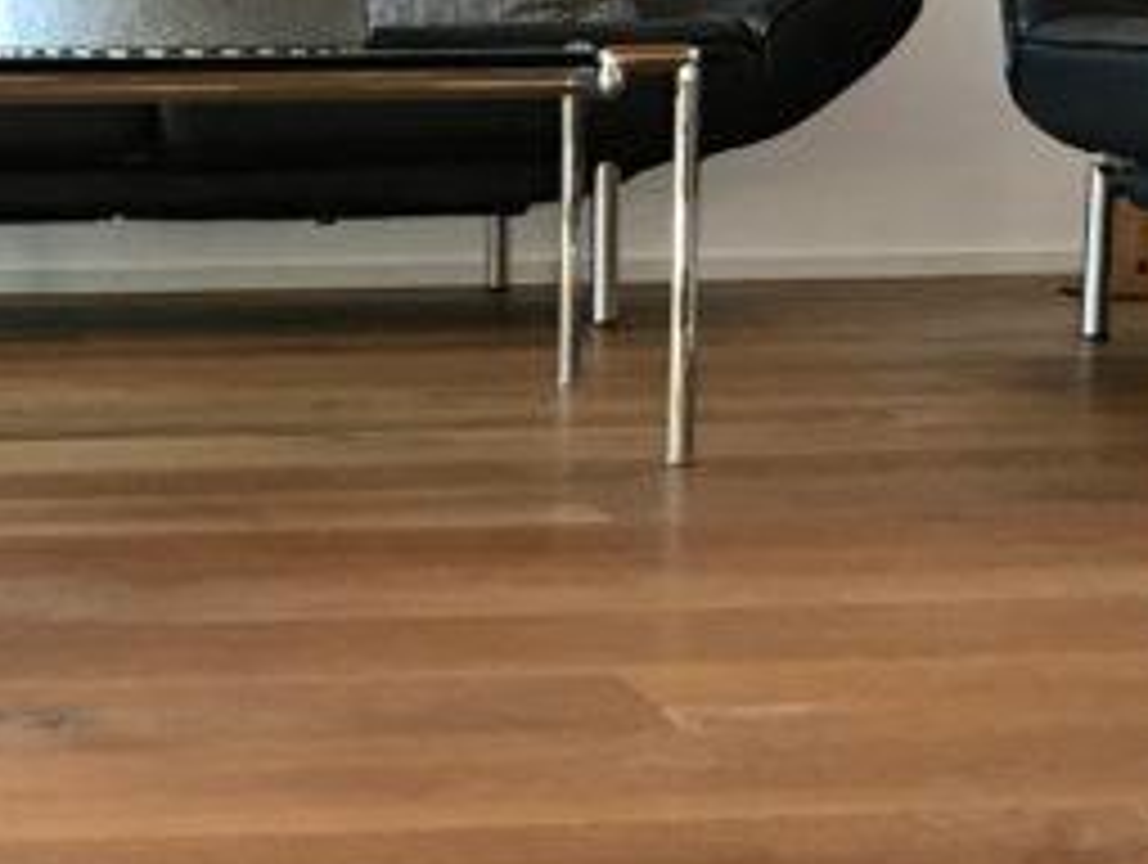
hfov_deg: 17.3
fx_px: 3753
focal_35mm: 113
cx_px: 288
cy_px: 1078
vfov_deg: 12.8
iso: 64
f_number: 1.8
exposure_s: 1/17
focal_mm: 3.99
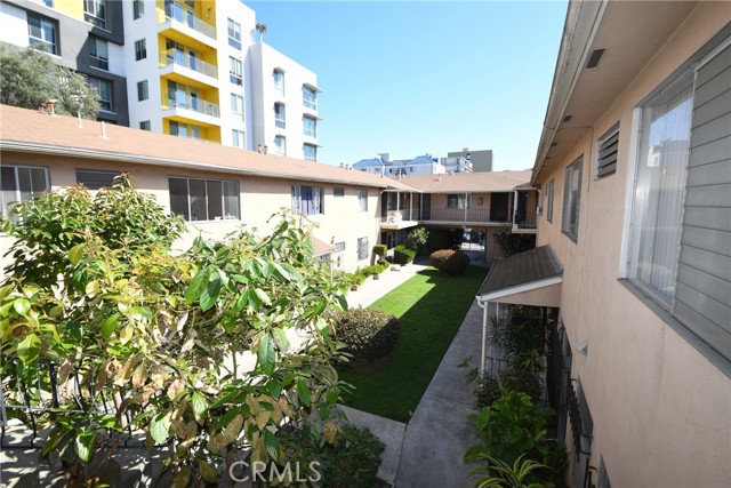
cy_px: 244
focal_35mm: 15
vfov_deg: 77.4
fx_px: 305
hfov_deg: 100.4
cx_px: 366
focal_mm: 10
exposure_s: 1/160
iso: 100
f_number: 6.3
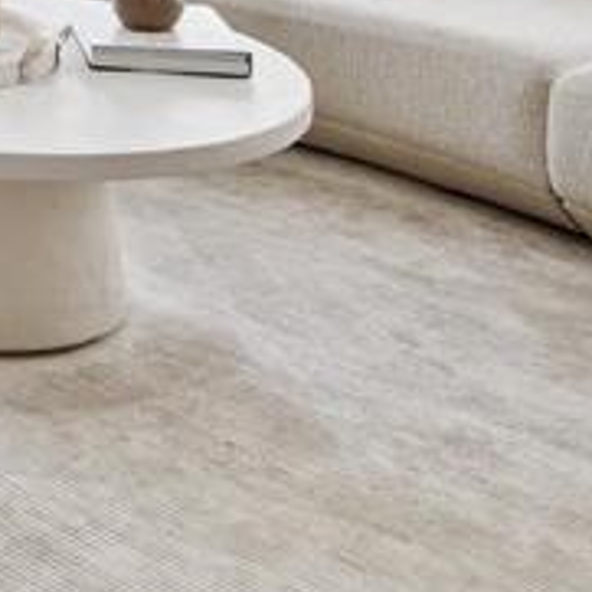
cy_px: -288
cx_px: -615
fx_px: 1470
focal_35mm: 76
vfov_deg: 19.8
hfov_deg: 16.7
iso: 200
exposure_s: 1/60
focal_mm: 10
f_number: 8
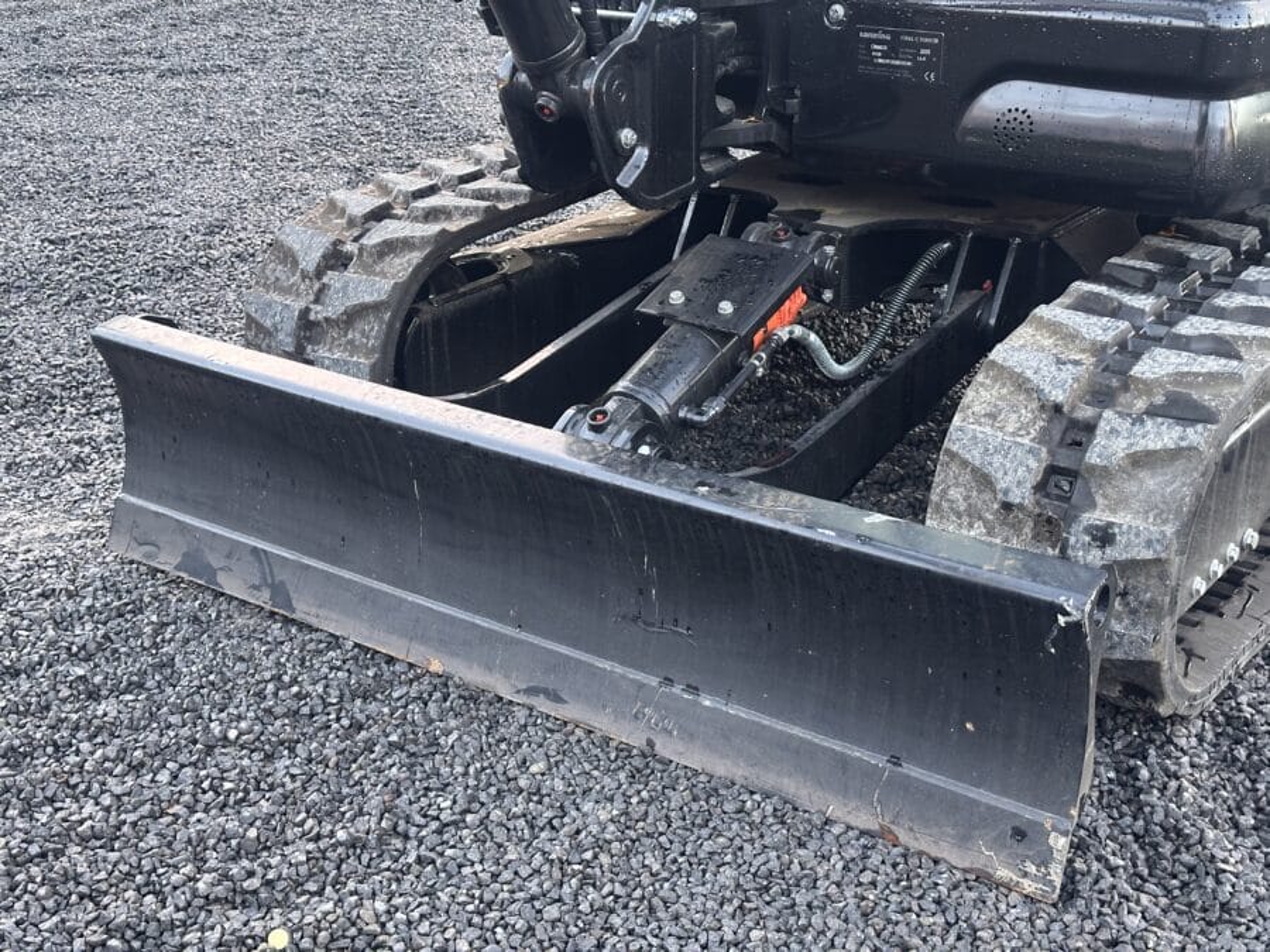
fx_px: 1761
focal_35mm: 48
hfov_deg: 39.7
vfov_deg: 30.3
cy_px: 476
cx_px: 635
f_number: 1.78
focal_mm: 6.86
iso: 250
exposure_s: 1/56
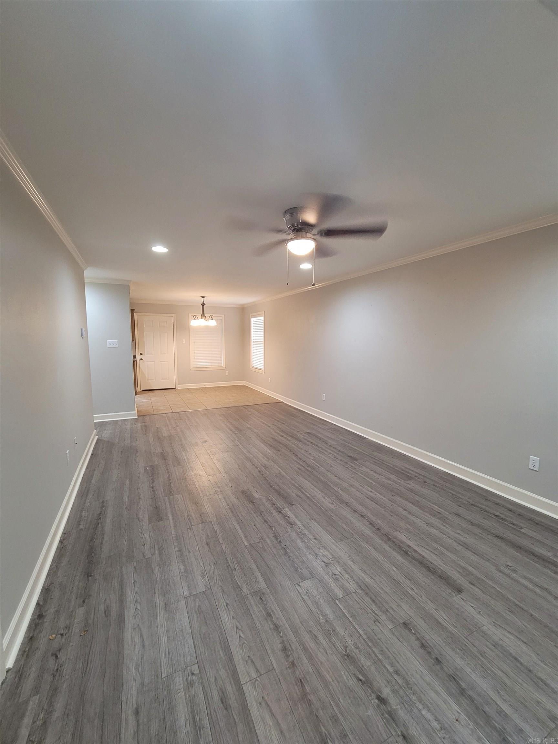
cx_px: 279
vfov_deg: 106.2
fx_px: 279
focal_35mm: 13
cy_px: 372
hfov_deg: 89.9
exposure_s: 1/40
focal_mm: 2.2
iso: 400
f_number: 2.2
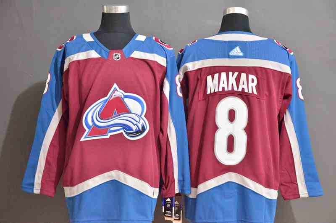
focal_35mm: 75
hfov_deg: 27.0
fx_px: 699
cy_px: 112
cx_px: 168
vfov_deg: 18.1
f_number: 4.8
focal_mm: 50
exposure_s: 1/20
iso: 4000
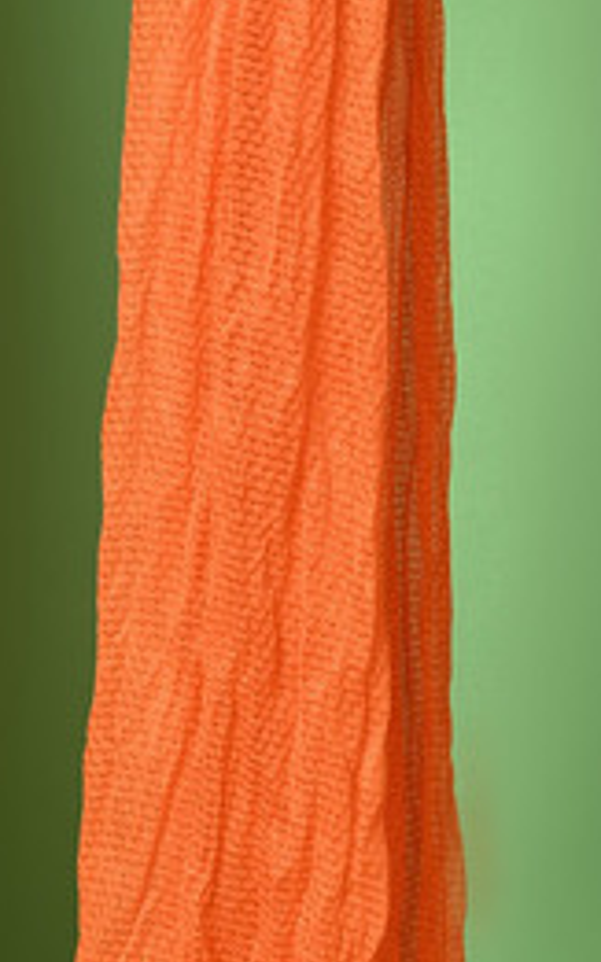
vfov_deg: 8.9
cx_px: -560
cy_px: -55
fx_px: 6136
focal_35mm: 234
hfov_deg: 5.5
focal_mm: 60
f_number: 13
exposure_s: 1/160
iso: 320
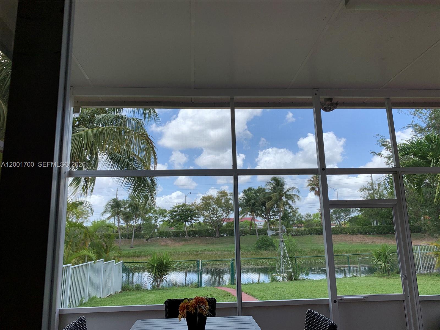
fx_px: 330
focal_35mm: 26
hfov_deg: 67.3
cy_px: 165
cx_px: 220
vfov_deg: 53.1
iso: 25
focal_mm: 4.25
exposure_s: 1/919
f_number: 1.8
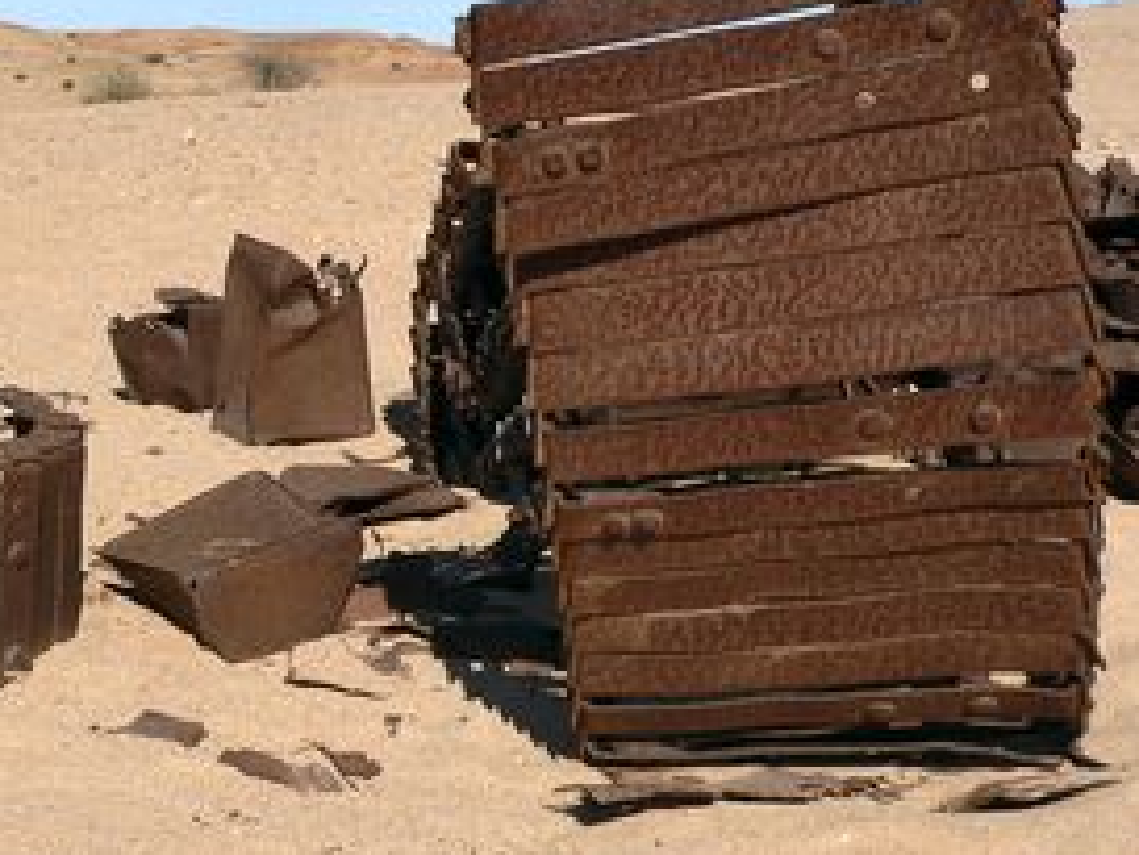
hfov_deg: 28.5
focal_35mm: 66
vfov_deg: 22.2
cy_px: 319
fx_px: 2173
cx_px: 163
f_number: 5.6
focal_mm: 6
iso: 80
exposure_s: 1/800
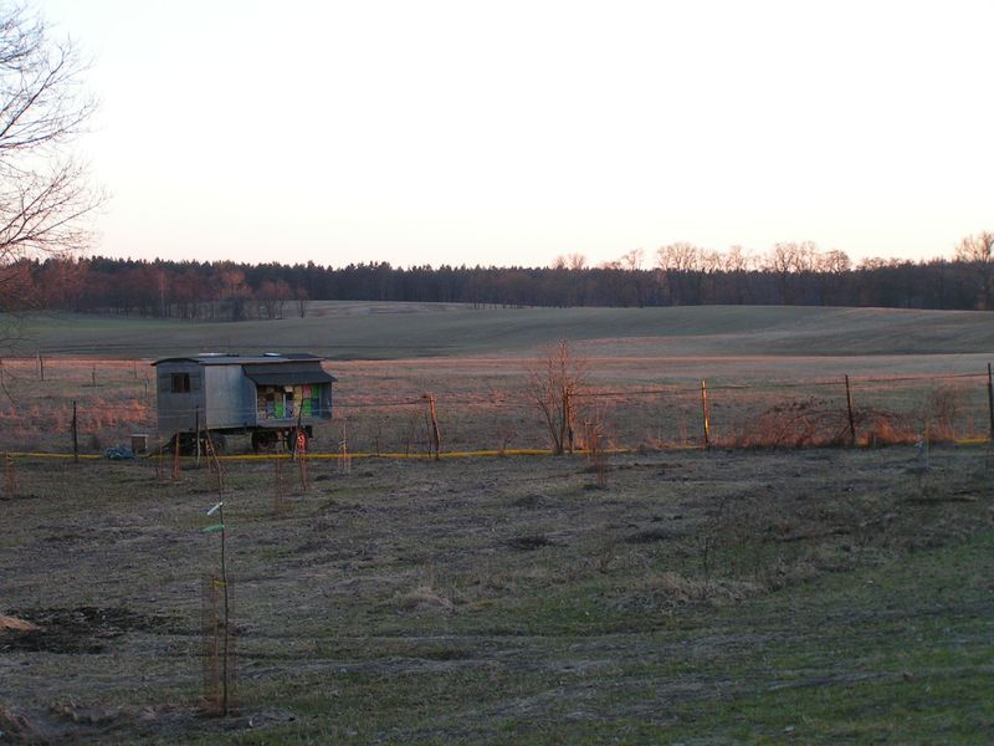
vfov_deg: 19.4
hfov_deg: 25.7
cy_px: 373
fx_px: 2182
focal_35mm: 76
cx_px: 497
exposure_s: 1/60
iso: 50
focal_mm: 12.7
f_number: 3.2
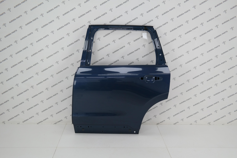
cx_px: 118
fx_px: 237
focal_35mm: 36
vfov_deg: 36.9
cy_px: 79
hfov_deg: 53.1
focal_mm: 24
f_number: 5.6
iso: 200
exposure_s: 1/50
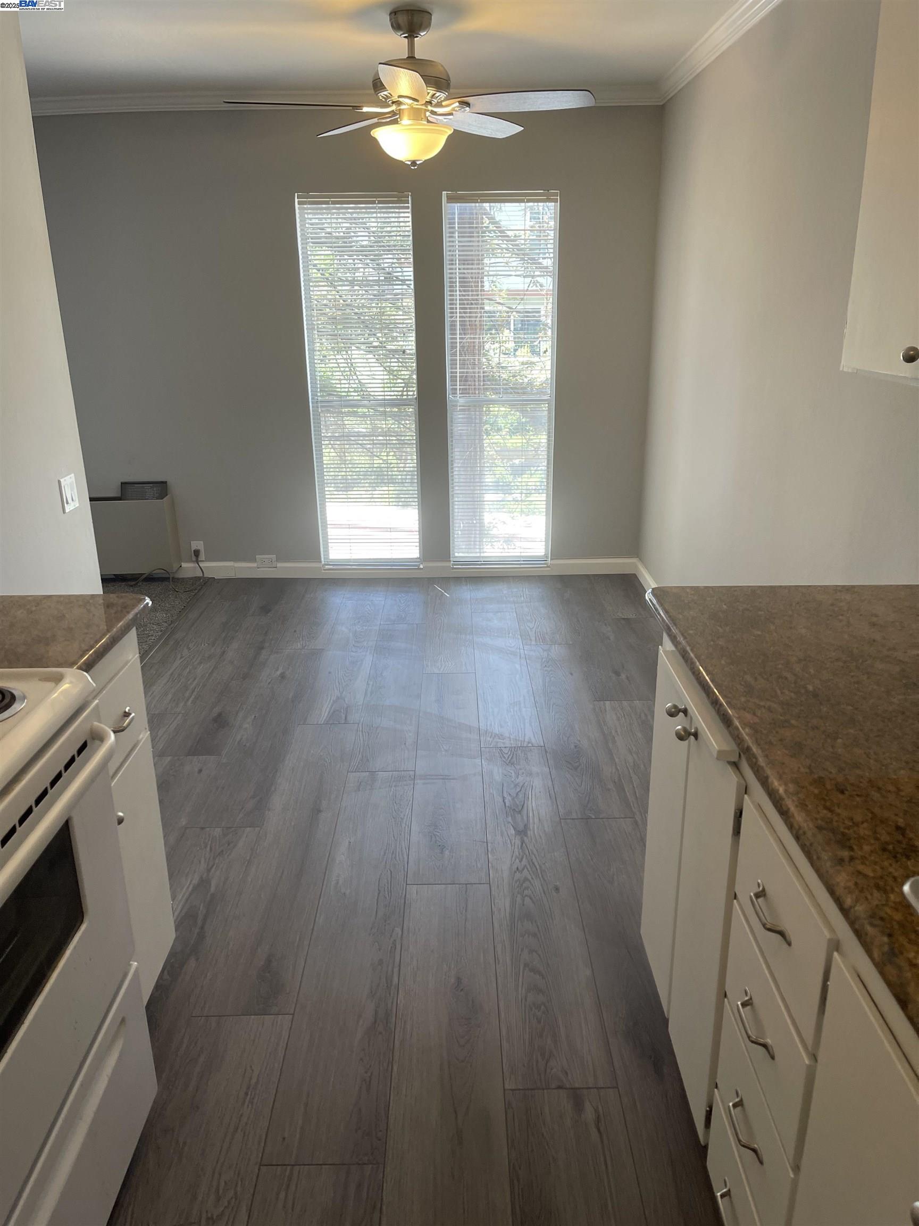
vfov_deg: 67.3
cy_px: 613
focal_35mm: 26
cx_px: 460
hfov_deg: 53.1
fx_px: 920
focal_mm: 5.1
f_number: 1.6
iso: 100
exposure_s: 1/120
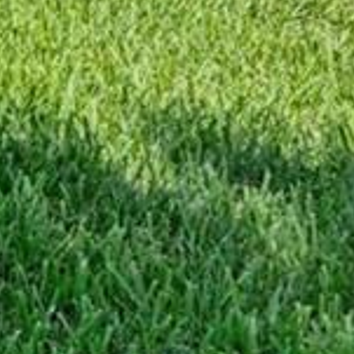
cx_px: -1407
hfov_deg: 6.4
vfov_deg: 11.6
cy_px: -463
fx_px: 1458
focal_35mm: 126
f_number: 7.1
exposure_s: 1/200
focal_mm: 14
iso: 250
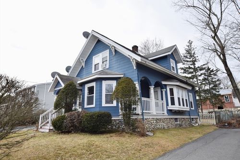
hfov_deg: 77.3
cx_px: 120
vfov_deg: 56.1
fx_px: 150
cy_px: 80
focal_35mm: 22
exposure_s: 1/250
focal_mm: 15
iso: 200
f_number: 8
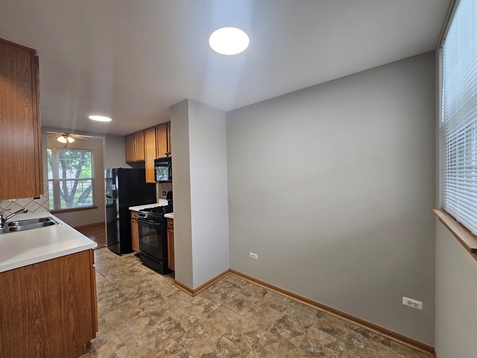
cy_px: 179
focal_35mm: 13
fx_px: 179
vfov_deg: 89.9
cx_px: 238
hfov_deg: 106.2
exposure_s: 1/60
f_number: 2.2
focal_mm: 2.2
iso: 160
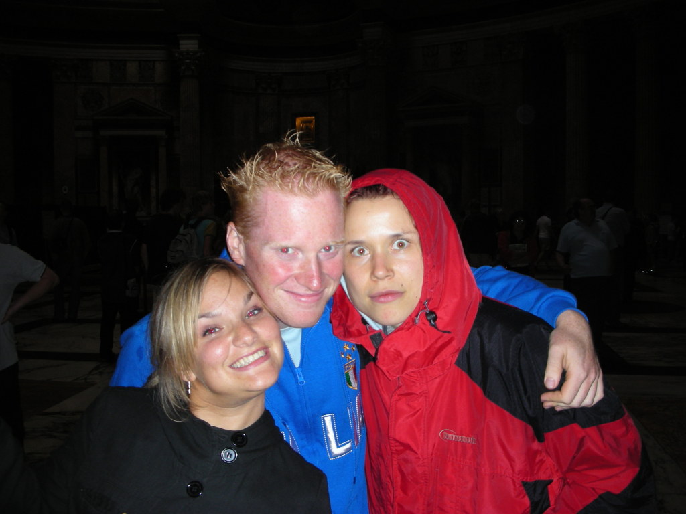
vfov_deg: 40.7
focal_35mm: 35
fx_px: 694
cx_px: 343
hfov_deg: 52.6
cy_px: 257
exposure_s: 1/60.1
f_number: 3
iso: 60
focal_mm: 5.8
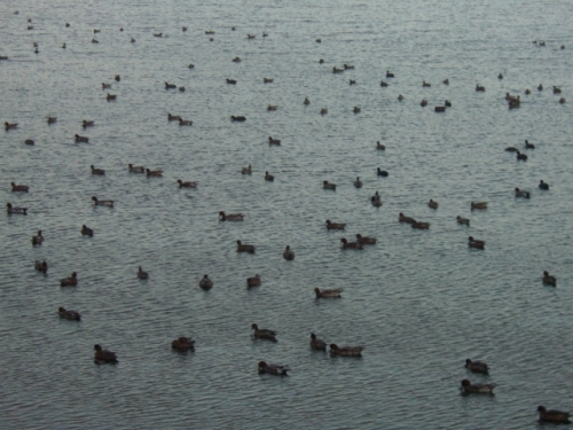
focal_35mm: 114
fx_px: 1887
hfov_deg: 17.3
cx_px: 286
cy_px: 215
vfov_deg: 13.0
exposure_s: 1/100
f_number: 5.4
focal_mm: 23.7
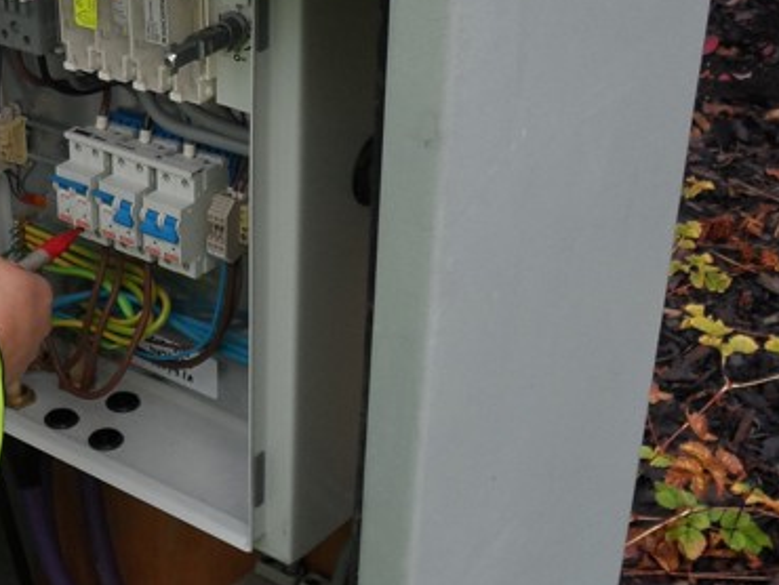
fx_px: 1216
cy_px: 364
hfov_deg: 32.0
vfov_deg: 27.0
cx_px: -42
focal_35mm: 54
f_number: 2.5
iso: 80
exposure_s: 1/180
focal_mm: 4.5
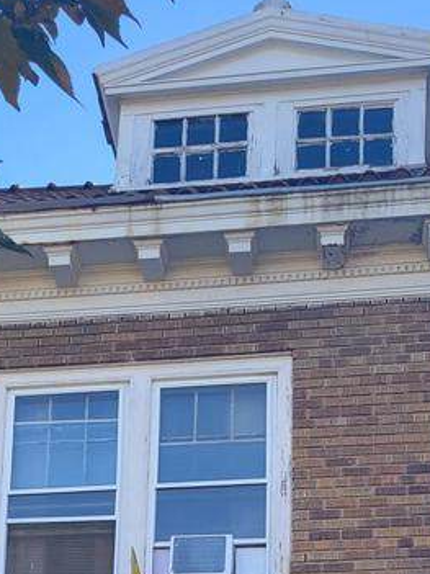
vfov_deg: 21.0
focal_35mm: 80
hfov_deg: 18.4
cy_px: 841
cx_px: 221
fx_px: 1326
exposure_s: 1/283
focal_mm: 5.4
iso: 40
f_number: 1.8
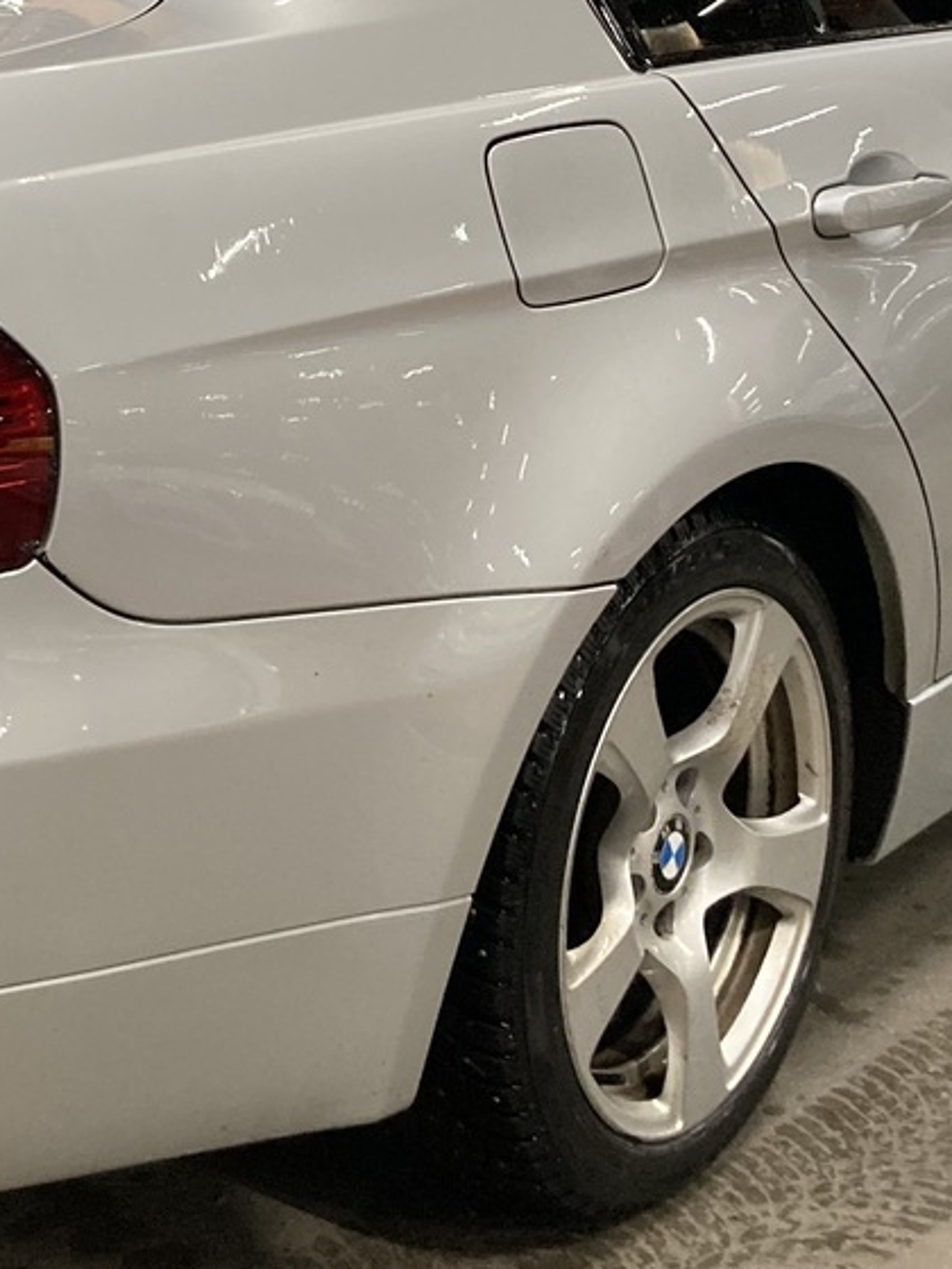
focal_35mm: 72
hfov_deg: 20.2
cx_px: 170
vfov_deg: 26.8
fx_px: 2640
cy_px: 403
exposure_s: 1/60
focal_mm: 3.99
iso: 250
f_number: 1.8
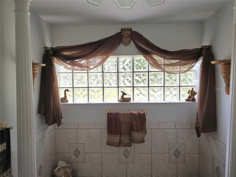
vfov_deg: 58.9
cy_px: 88
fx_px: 157
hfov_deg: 73.9
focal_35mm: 23
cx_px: 118
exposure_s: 1/120
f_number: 1.7
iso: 12
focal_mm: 6.3
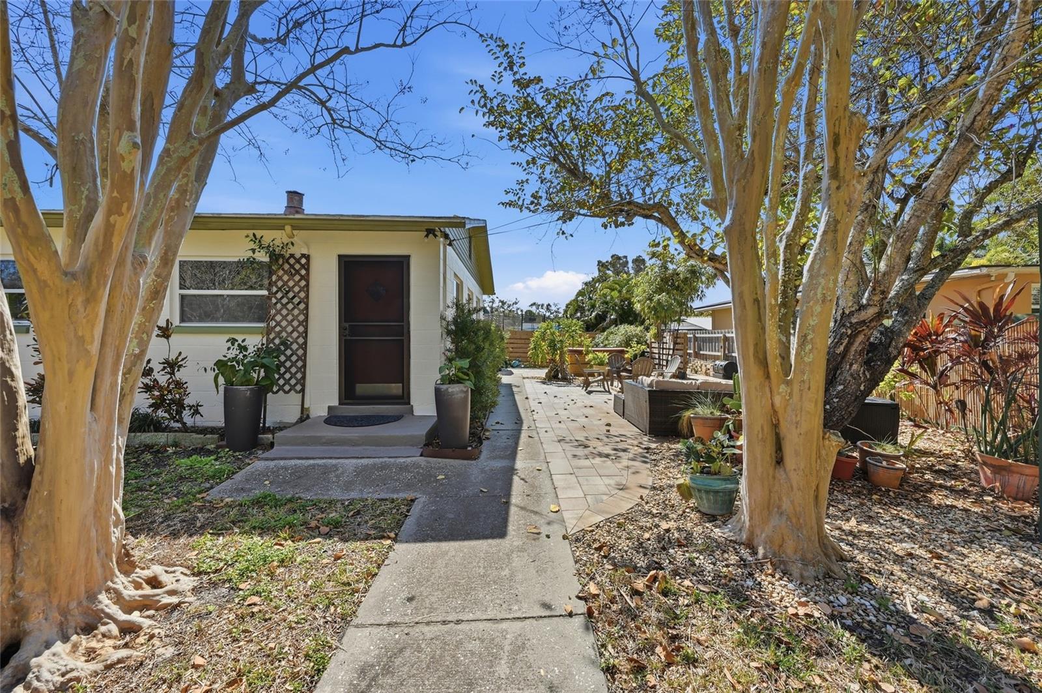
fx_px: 405
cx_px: 521
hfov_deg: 104.3
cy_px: 346
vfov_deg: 81.1
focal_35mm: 14
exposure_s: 1/8000
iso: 250
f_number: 9
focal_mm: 14
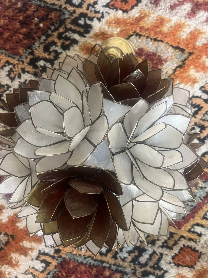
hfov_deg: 53.1
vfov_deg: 67.3
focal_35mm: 26
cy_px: 139
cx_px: 104
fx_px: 208
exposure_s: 1/48
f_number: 1.6
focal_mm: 5.1
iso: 500
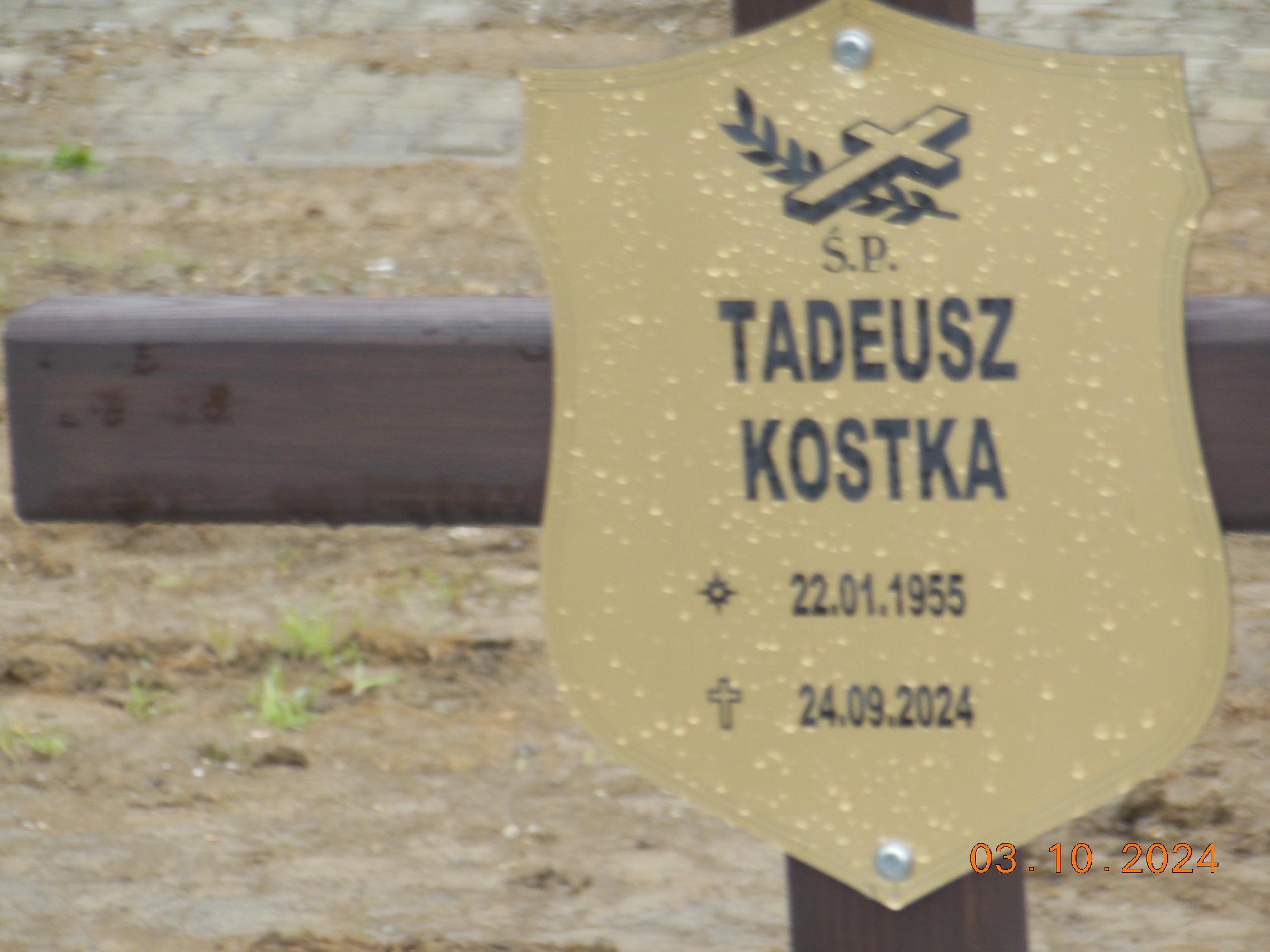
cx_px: 635
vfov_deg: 5.9
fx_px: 9172
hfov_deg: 7.9
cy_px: 476
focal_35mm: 250
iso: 200
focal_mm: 45
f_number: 5.8
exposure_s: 1/60
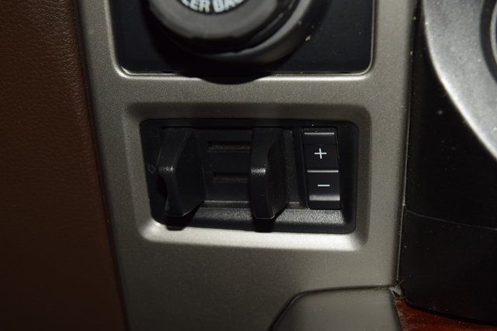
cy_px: 166
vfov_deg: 17.5
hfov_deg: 26.0
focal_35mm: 78
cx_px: 248
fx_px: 1077
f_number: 8
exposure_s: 1/60
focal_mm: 52
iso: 100
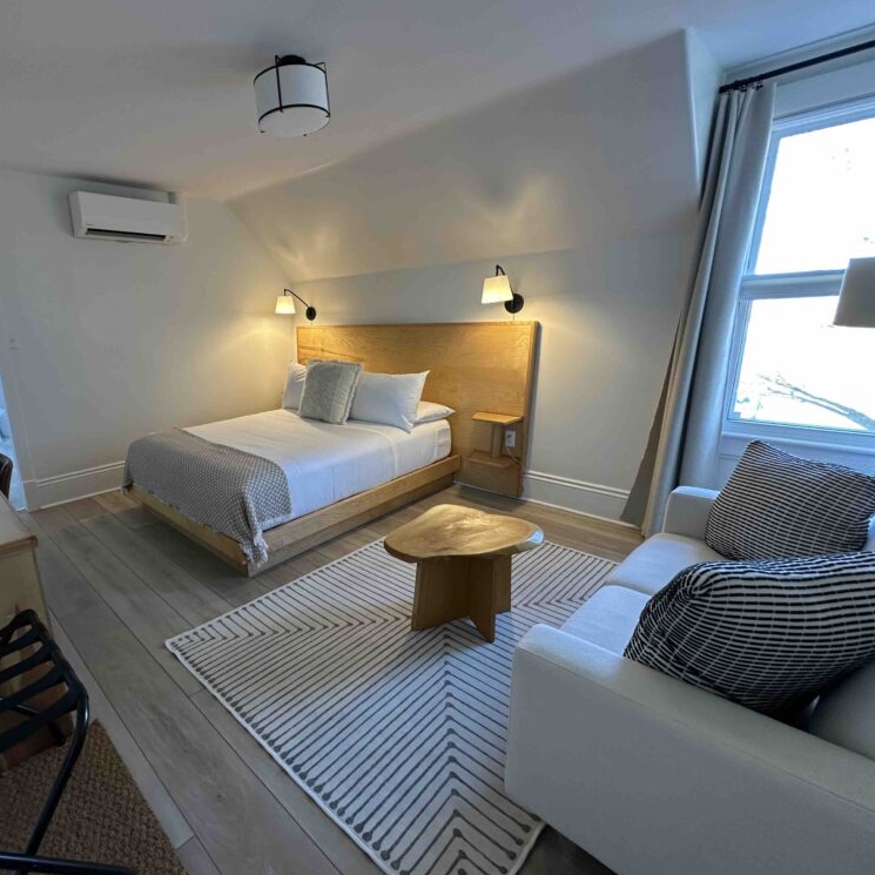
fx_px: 486
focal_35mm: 17
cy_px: 447
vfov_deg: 84.0
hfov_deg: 82.2
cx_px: 321
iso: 160
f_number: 2.2
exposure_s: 1/60
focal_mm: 2.22
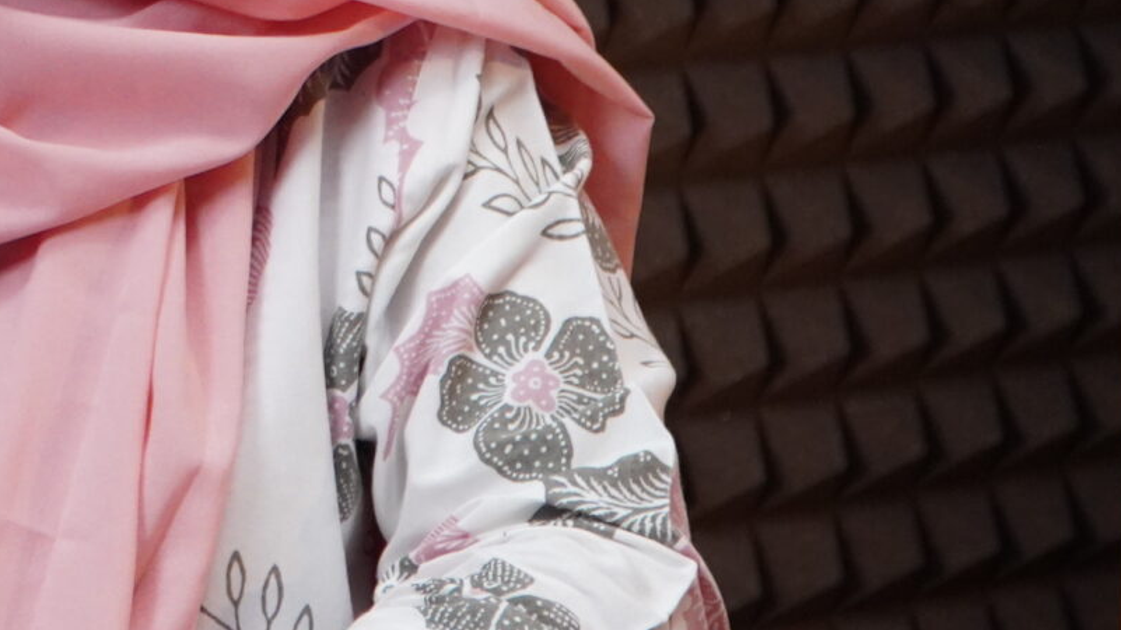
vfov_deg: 6.7
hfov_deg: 11.7
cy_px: -53
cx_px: -71
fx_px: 5379
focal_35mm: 181
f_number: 4
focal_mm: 36
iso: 1600
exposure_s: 1/60
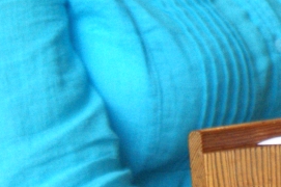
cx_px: 578
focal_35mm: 582
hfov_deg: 3.5
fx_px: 4537
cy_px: -241
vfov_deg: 2.3
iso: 400
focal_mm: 70
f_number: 5.6
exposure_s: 1/60
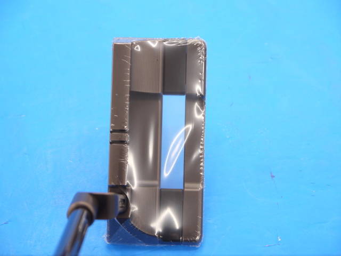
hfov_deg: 23.3
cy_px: 128
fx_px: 827
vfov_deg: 17.6
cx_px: 170
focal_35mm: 84
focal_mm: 42
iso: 640
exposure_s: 1/80
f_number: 5.6
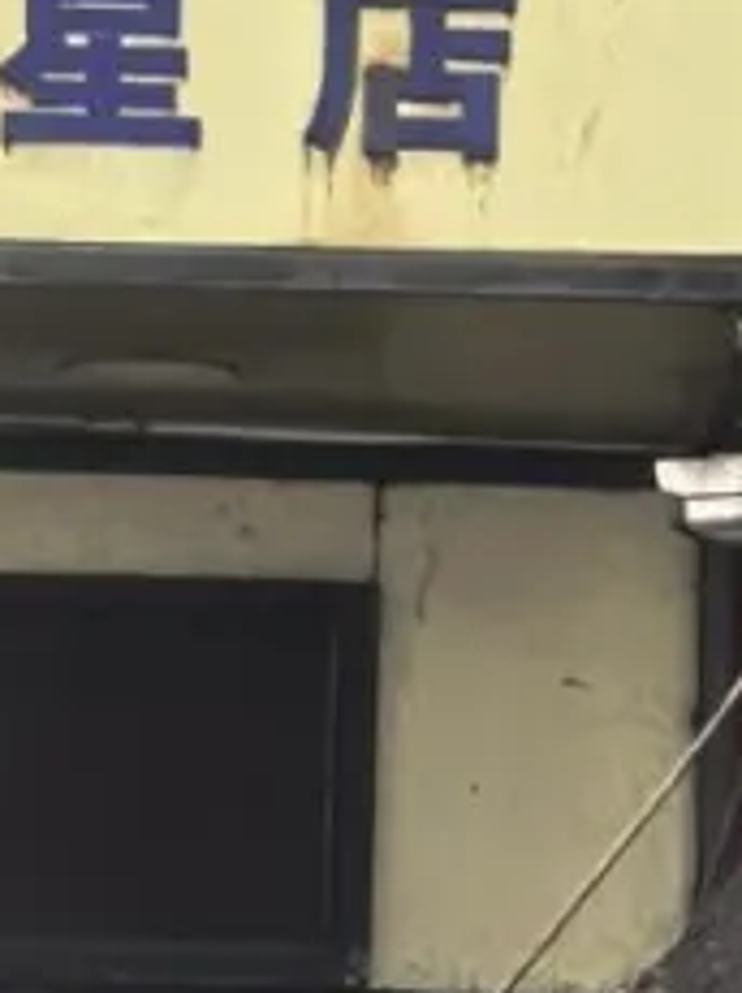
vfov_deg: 3.3
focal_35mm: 595
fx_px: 17037
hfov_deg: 2.5
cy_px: 1325
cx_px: 2261
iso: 800
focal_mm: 15
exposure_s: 1/529
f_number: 2.1
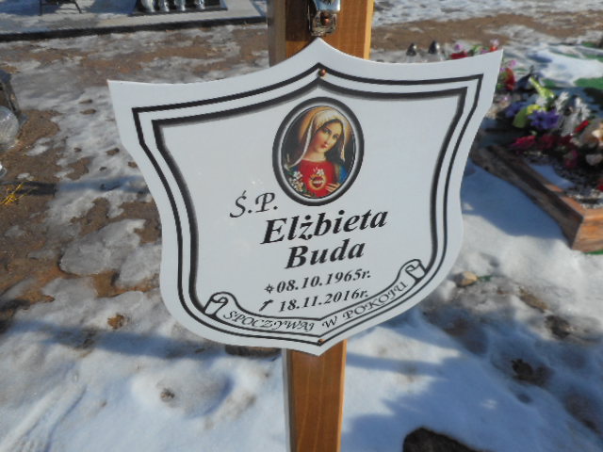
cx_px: 302
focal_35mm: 25
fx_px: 435
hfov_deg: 69.4
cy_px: 226
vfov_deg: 54.9
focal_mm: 4.5
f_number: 3.7
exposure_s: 1/1250
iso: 80
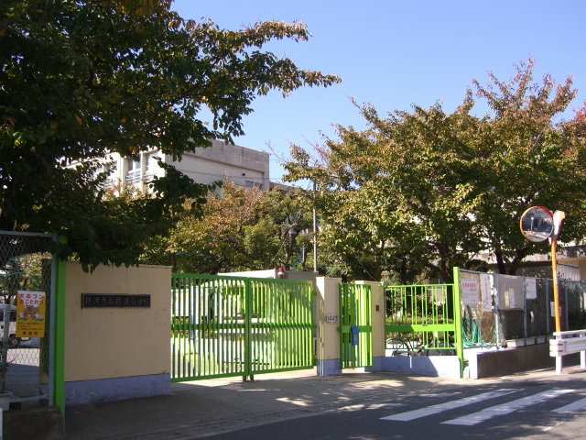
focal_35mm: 38
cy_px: 220
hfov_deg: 49.0
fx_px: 643
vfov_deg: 37.7
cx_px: 293
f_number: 2.8
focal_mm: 7.9
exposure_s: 1/800
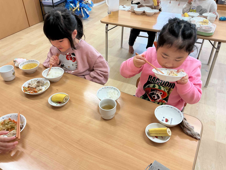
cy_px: 85
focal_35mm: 29
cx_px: 113
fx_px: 189
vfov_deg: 48.2
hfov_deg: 61.7
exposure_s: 1/100
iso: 64
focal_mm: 3
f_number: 1.8
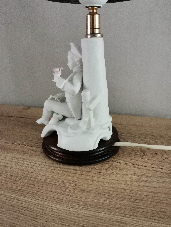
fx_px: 198
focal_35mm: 30
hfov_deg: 46.8
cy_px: 114
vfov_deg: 60.0
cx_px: 86
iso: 320
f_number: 1.8
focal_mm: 4.75
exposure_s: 1/100
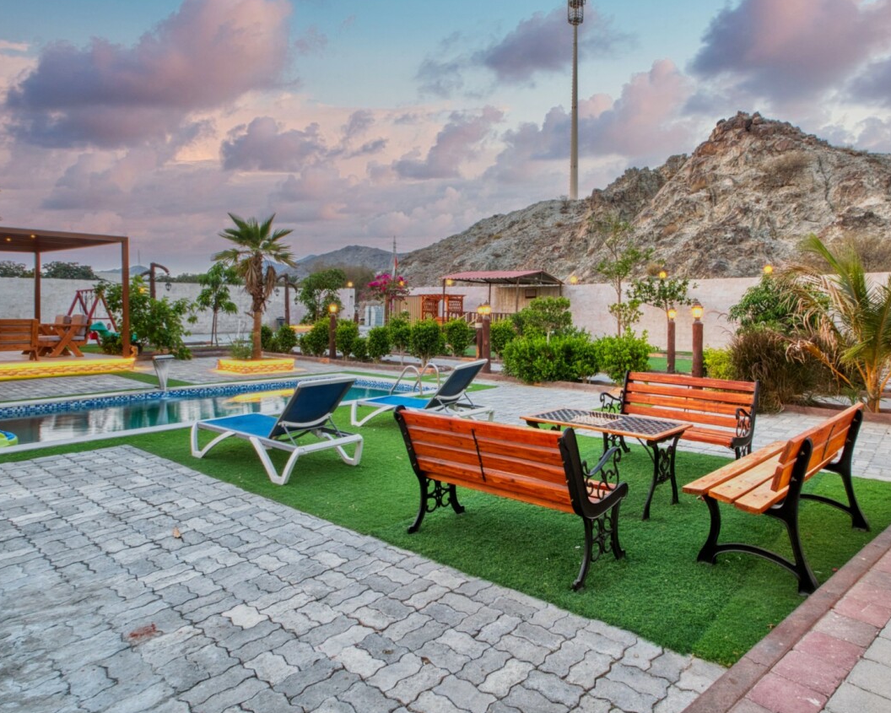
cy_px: 306
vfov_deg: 67.8
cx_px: 542
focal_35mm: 20
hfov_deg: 79.3
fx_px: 527
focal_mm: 10
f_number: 22
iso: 400
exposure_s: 1/8
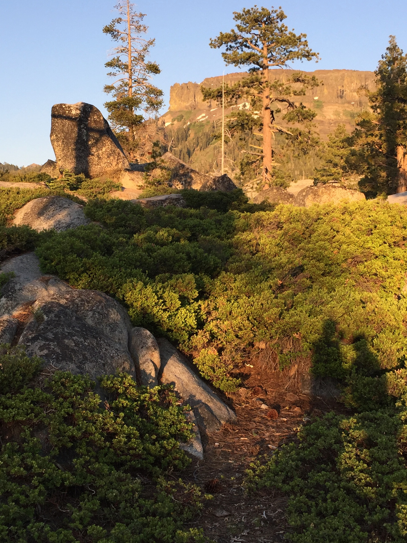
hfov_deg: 30.9
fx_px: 737
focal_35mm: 47
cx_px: 197
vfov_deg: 40.4
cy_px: 272
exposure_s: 1/434
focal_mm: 4.15
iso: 32
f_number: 2.2
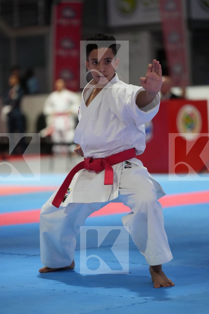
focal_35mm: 148
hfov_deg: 9.3
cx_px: 104
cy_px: 157
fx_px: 1289
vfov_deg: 13.9
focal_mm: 148
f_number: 2.8
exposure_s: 1/500
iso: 6400
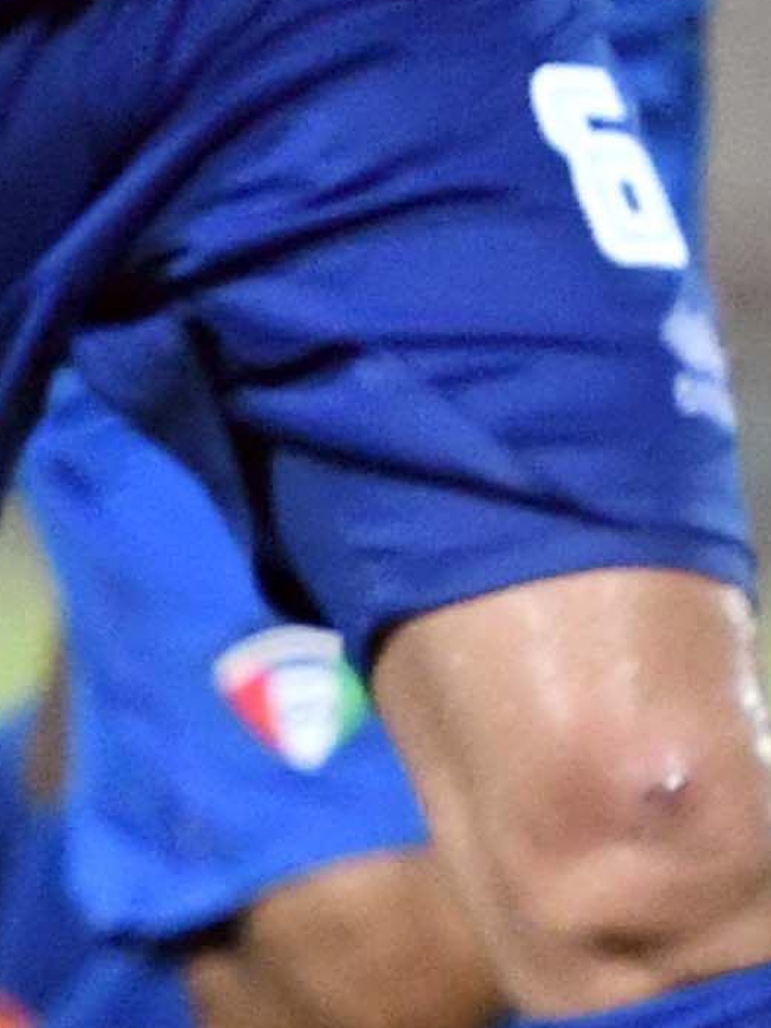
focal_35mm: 2073
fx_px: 61544
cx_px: 2396
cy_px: 143
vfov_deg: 1.0
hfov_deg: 0.7
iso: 2500
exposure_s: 1/1250
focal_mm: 180
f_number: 2.8
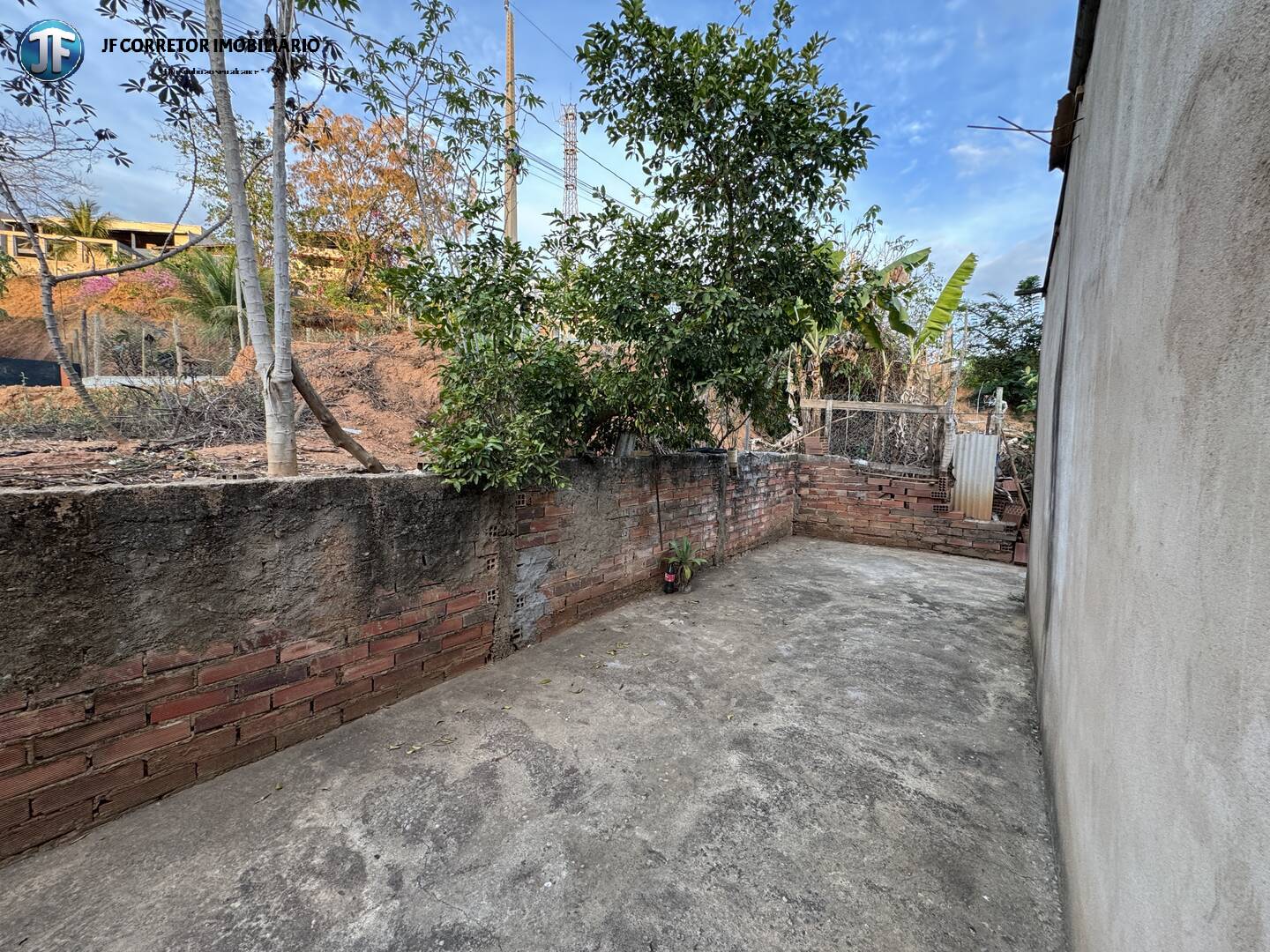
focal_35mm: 14
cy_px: 476
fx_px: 514
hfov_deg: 102.1
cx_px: 635
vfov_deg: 85.7
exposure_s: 1/99
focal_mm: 2.22
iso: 125
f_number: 2.2
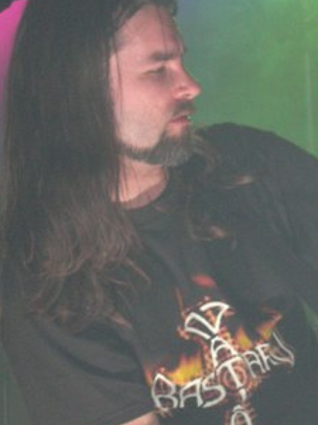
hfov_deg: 6.2
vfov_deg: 8.2
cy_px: 305
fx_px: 2952
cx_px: 229
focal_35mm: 241
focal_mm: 23.4
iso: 200
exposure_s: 1/60.1
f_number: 4.9
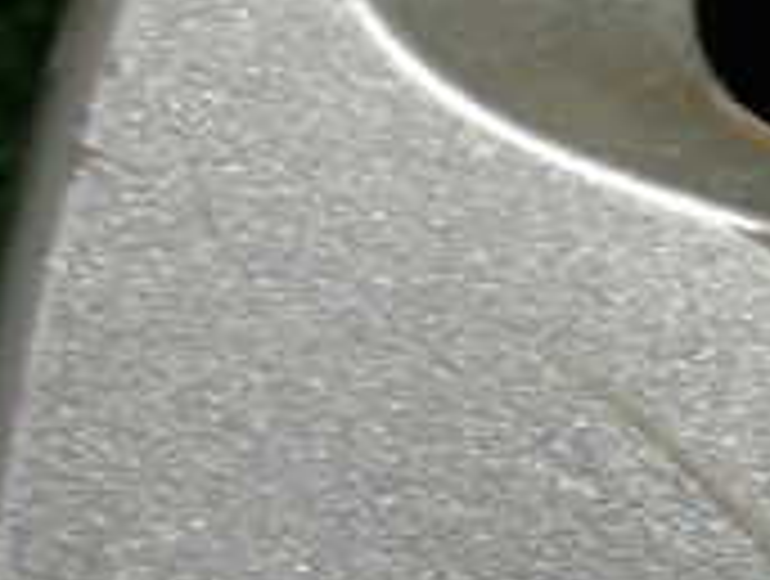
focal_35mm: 154
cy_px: 827
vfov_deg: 9.4
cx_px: 950
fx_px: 3433
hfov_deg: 12.5
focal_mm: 7.84
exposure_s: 1/50
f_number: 2.9
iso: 400
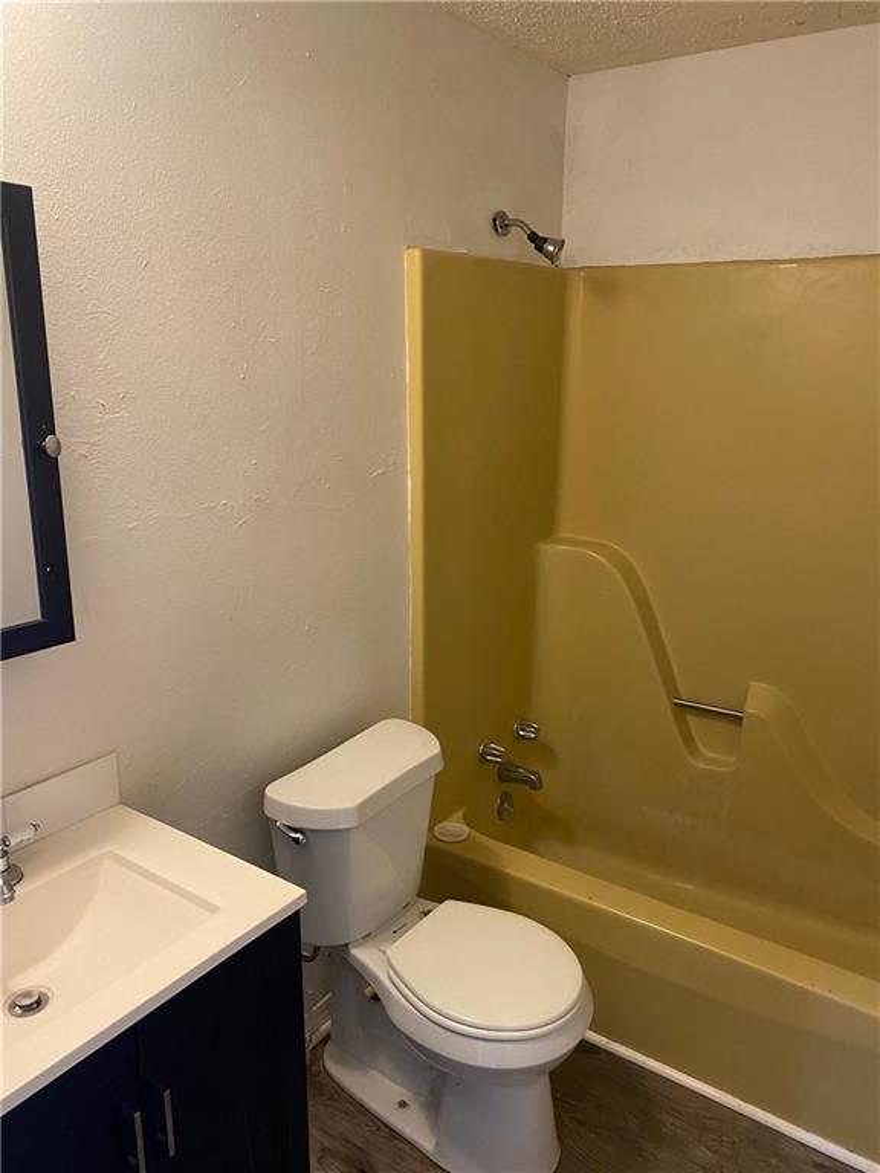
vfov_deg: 67.3
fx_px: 881
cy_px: 586
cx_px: 440
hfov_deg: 53.1
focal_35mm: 26
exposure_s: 1/60
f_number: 1.8
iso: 250
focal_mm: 4.25
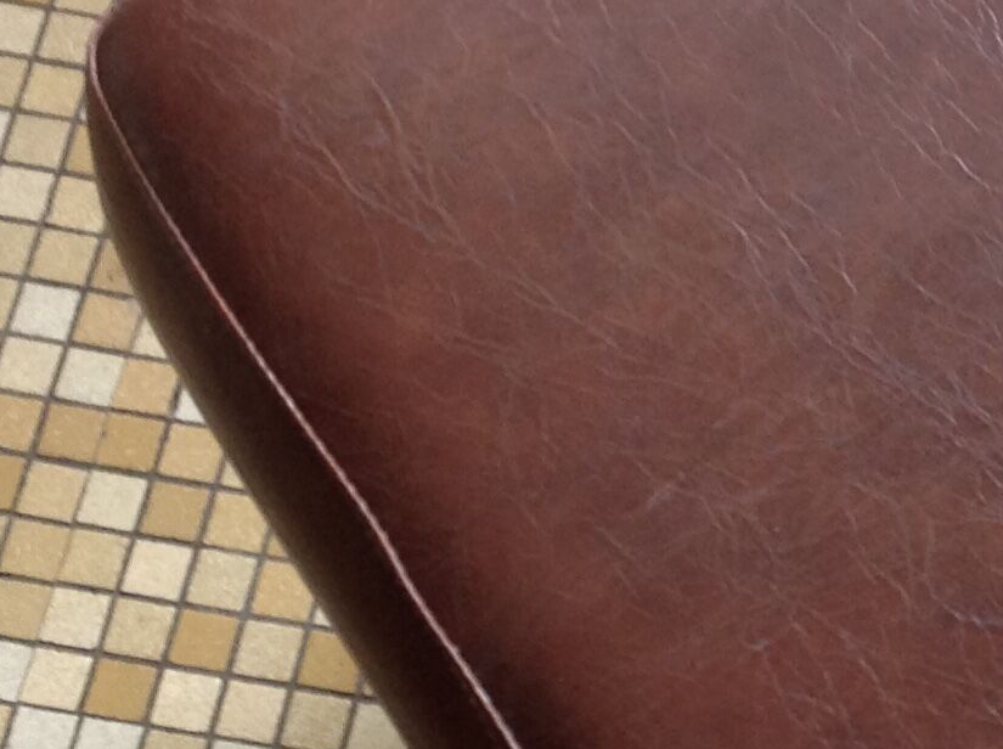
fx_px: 3182
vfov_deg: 13.4
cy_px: 435
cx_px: 945
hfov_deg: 17.6
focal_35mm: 110
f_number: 2.4
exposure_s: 1/15
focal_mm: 4.28
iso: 125
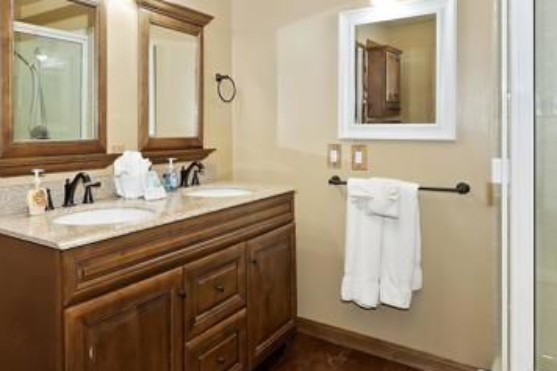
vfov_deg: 47.3
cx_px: 174
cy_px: 134
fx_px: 418
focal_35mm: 27
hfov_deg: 65.1
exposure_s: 1/30
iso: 400
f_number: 8
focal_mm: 10
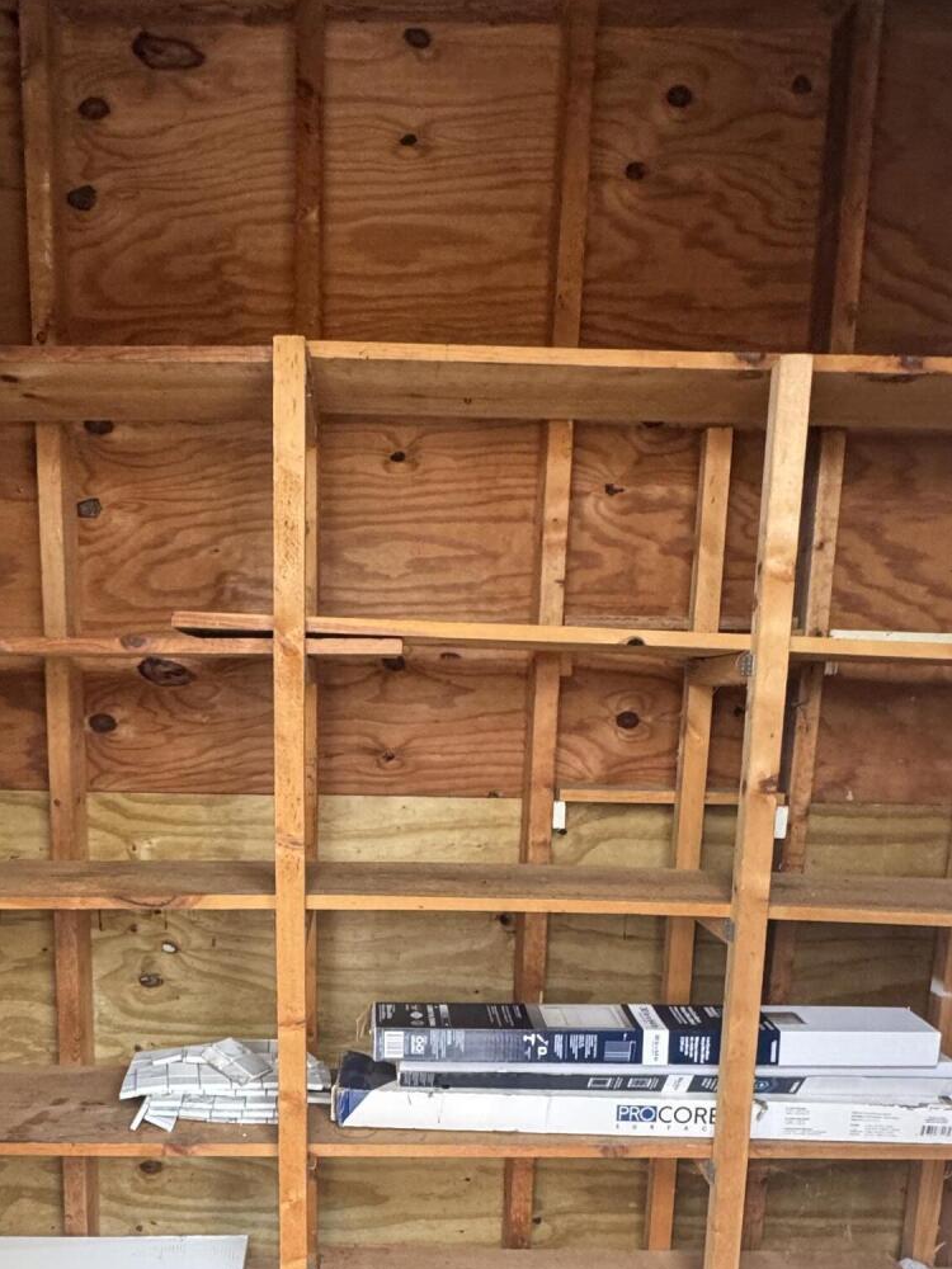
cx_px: 341
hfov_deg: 49.1
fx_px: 1027
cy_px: 879
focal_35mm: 28
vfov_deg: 61.4
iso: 320
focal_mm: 2.22
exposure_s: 1/78
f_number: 2.2
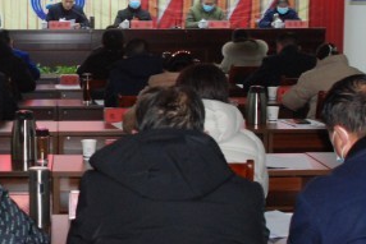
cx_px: 40
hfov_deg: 23.6
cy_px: 95
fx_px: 854
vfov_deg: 16.3
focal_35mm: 84
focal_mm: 20
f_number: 5
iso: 1000
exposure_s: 1/60
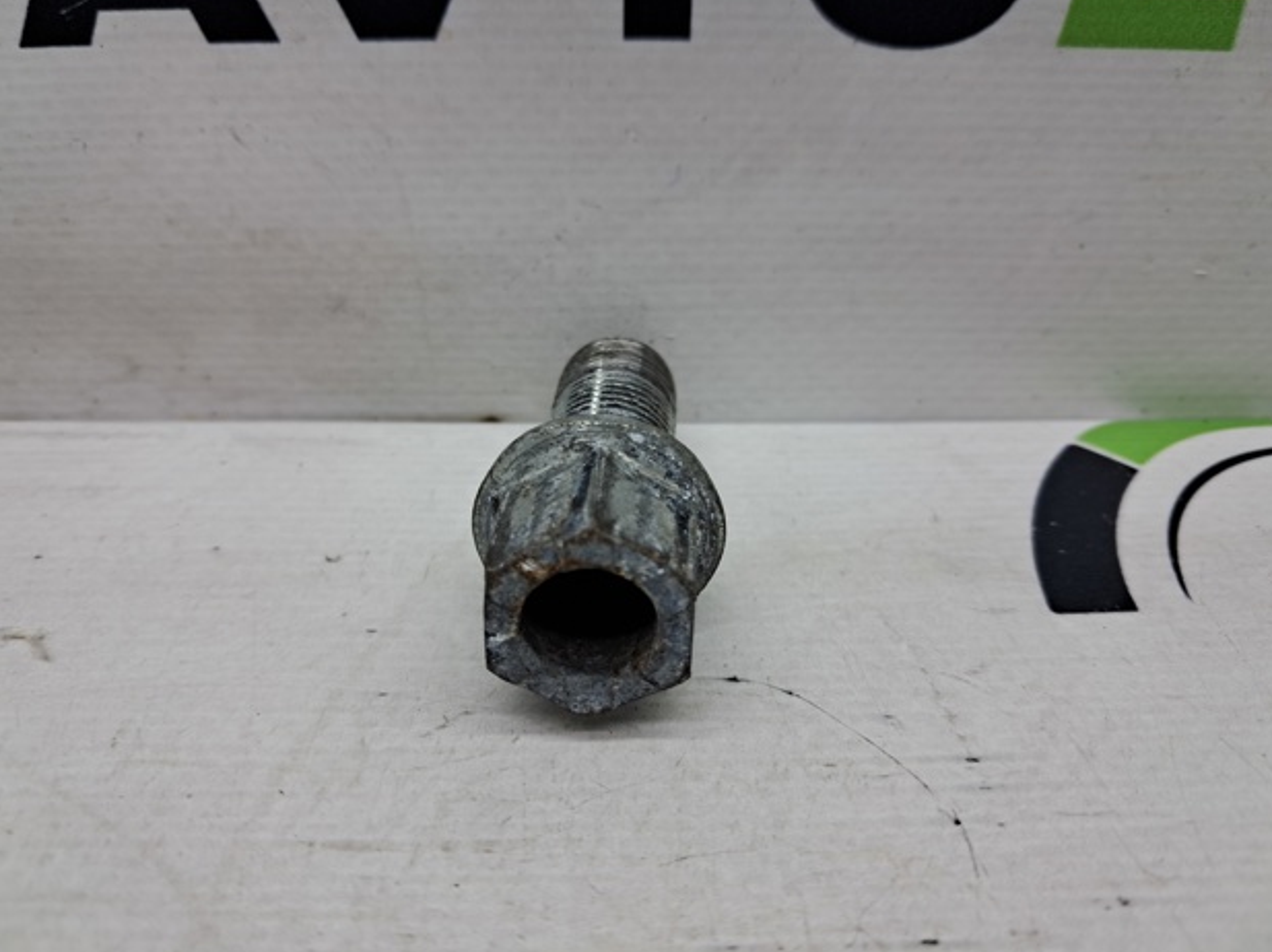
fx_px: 1028
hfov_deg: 63.5
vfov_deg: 49.7
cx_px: 625
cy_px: 471
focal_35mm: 28
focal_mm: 4
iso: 50
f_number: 1.8
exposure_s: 1/100
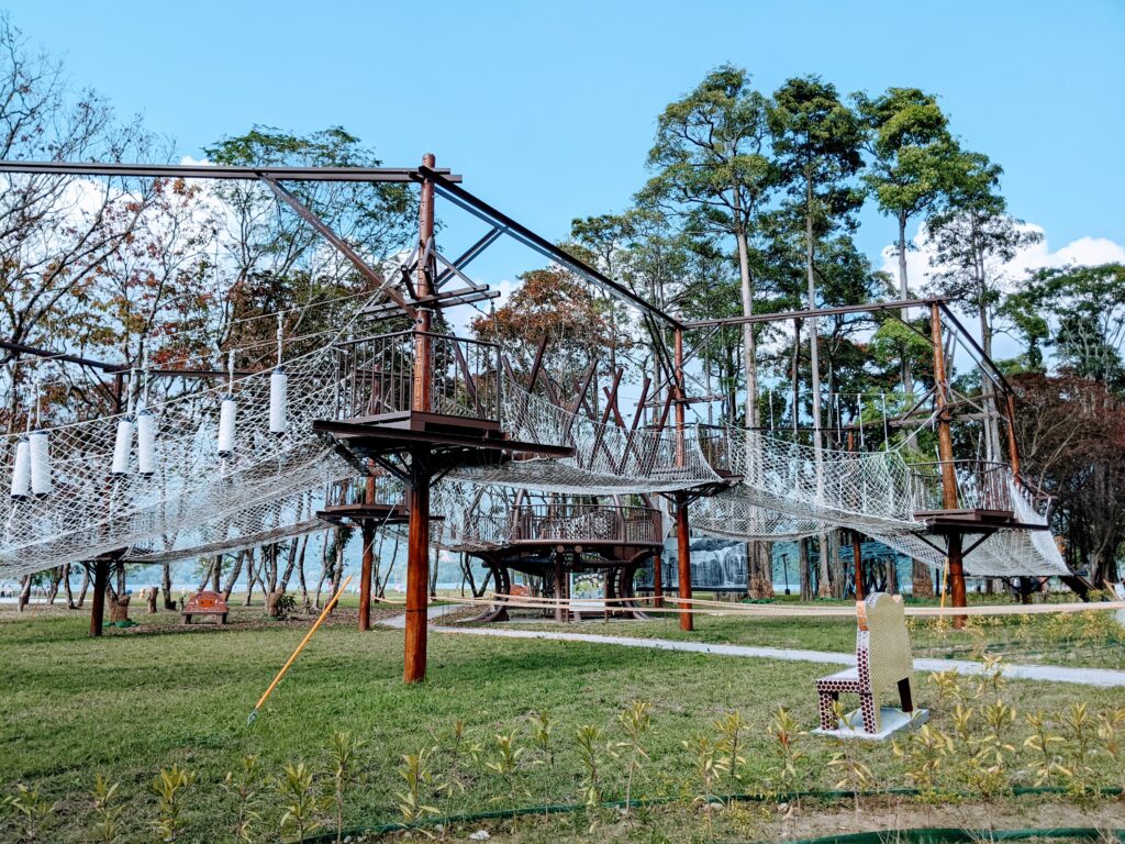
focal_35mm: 27
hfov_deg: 65.3
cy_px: 422
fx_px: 877
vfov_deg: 51.4
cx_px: 562
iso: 53
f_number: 1.8
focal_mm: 4.44
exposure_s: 1/2611
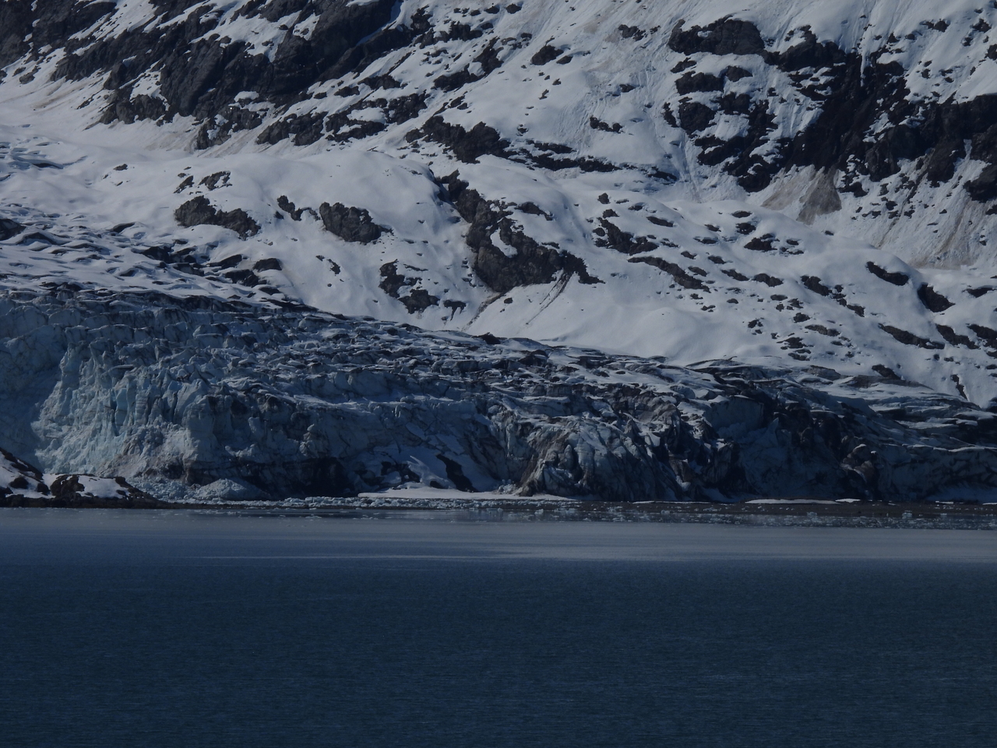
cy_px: 374
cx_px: 498
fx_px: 12961
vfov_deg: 3.3
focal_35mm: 450
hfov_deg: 4.4
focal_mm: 80.3
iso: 100
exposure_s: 1/2000
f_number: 8
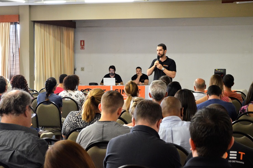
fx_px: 547
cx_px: 126
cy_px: 84
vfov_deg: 17.4
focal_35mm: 78
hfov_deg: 26.0
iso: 2000
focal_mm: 52
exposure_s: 1/30
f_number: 5.6
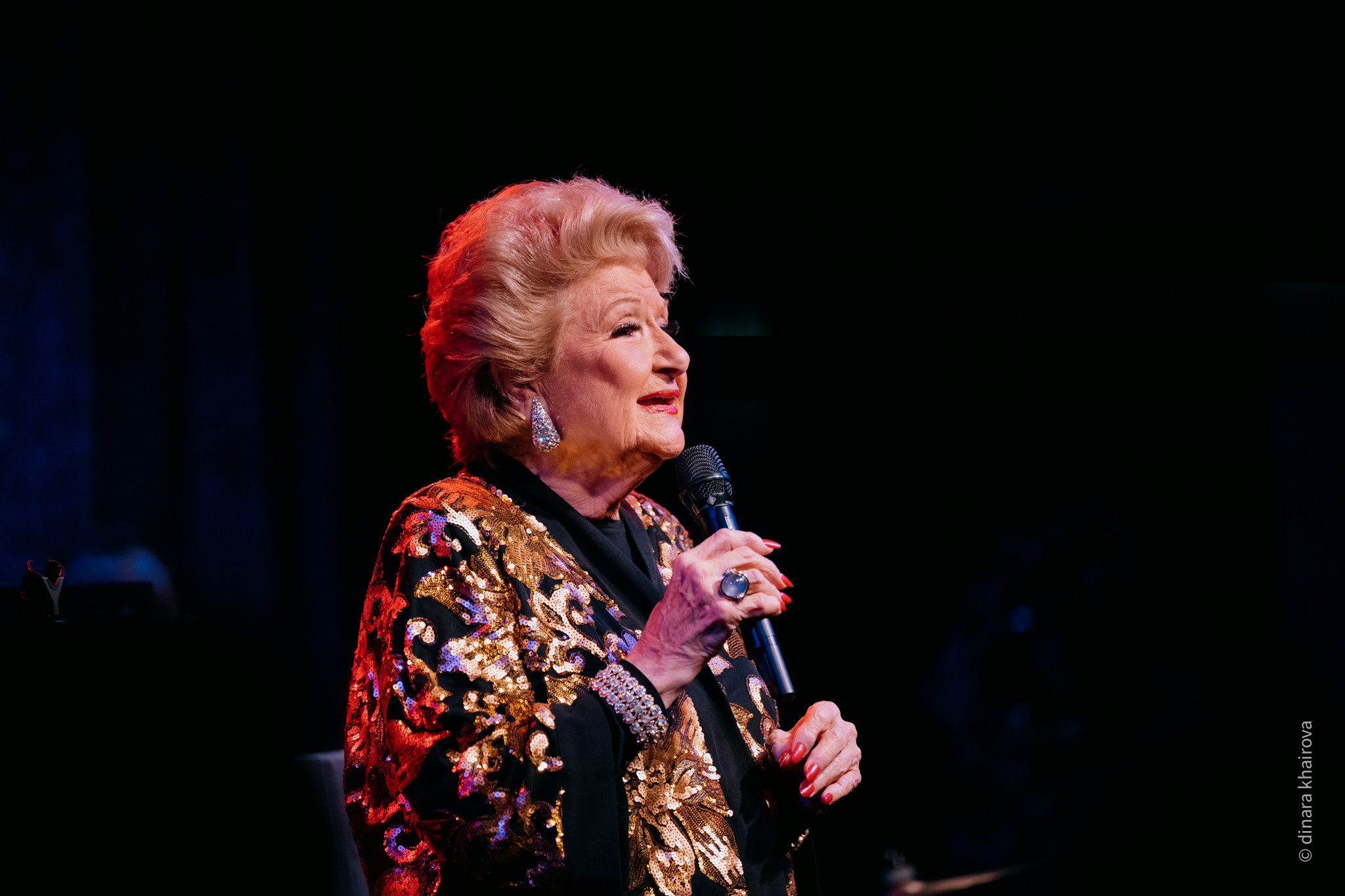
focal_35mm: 200
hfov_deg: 10.3
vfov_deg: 6.9
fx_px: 7471
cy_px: 448
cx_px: 672
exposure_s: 1/320
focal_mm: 200
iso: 1000
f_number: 2.8
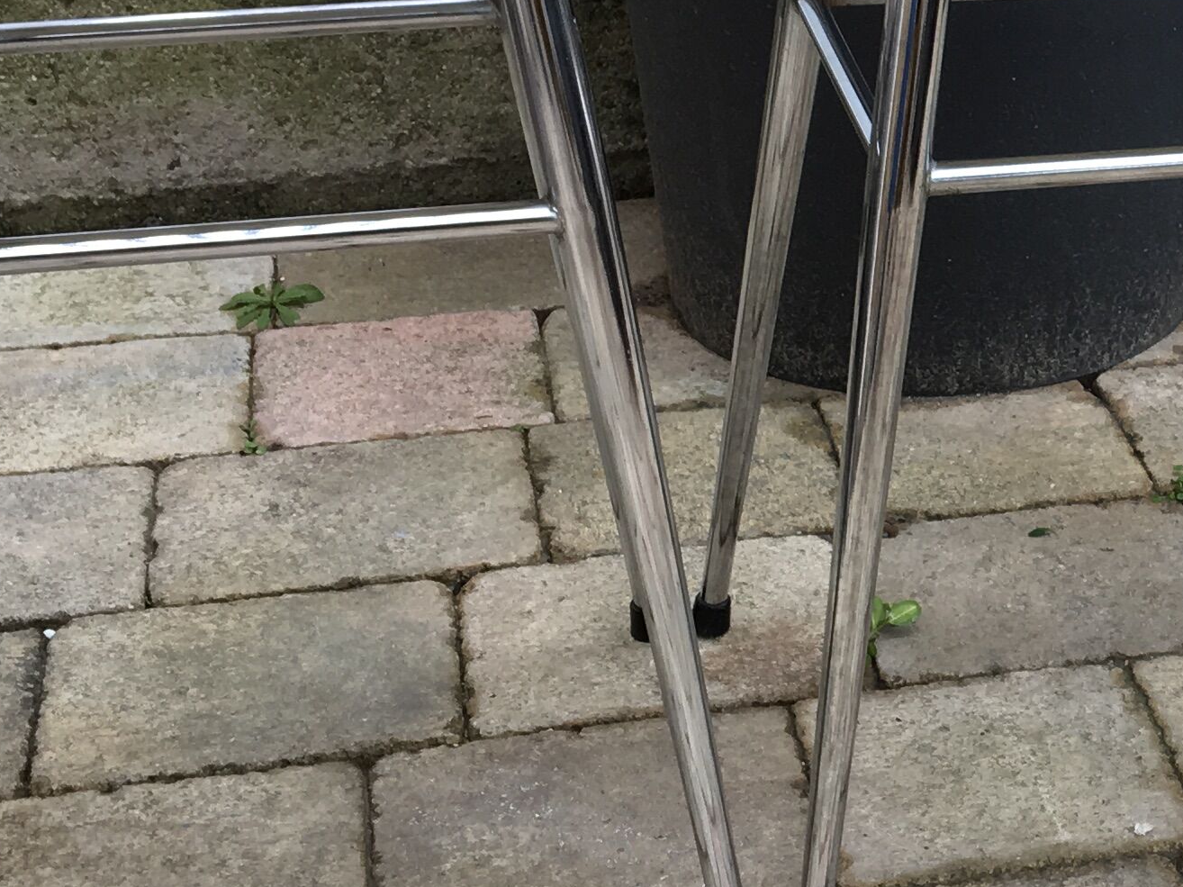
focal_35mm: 89
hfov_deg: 20.9
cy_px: 228
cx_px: 1312
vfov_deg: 16.5
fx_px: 3041
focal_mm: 4.15
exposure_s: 1/100
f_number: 2.2
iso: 32
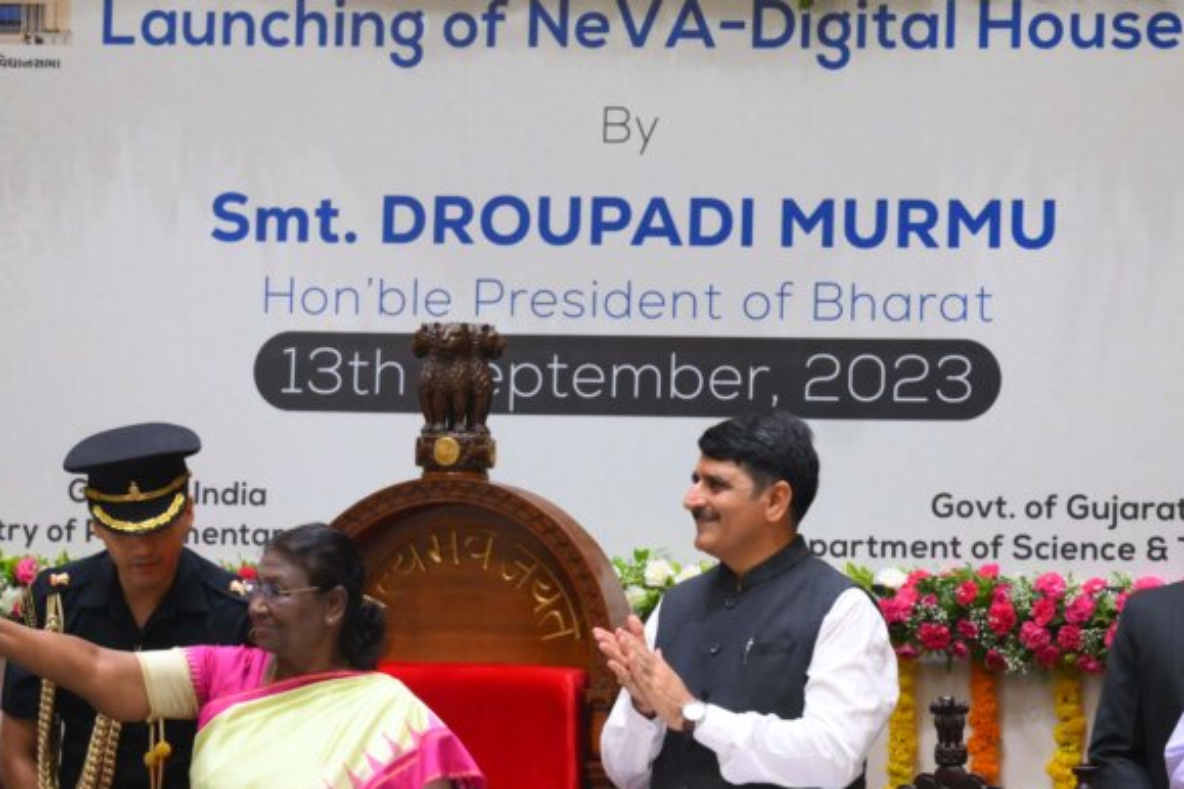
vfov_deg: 5.3
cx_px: 425
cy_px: 446
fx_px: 8518
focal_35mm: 259
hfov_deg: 7.9
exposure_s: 1/250
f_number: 4
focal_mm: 200
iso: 3200
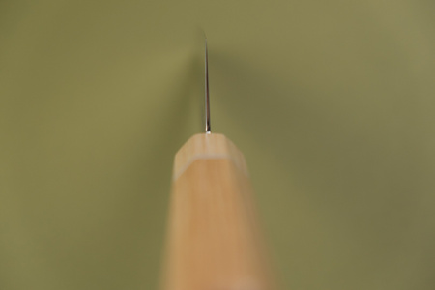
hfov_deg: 24.5
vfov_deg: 16.5
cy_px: 145
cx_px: 218
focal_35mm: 83
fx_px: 1003
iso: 400
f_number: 4
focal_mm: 55
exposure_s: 1/250
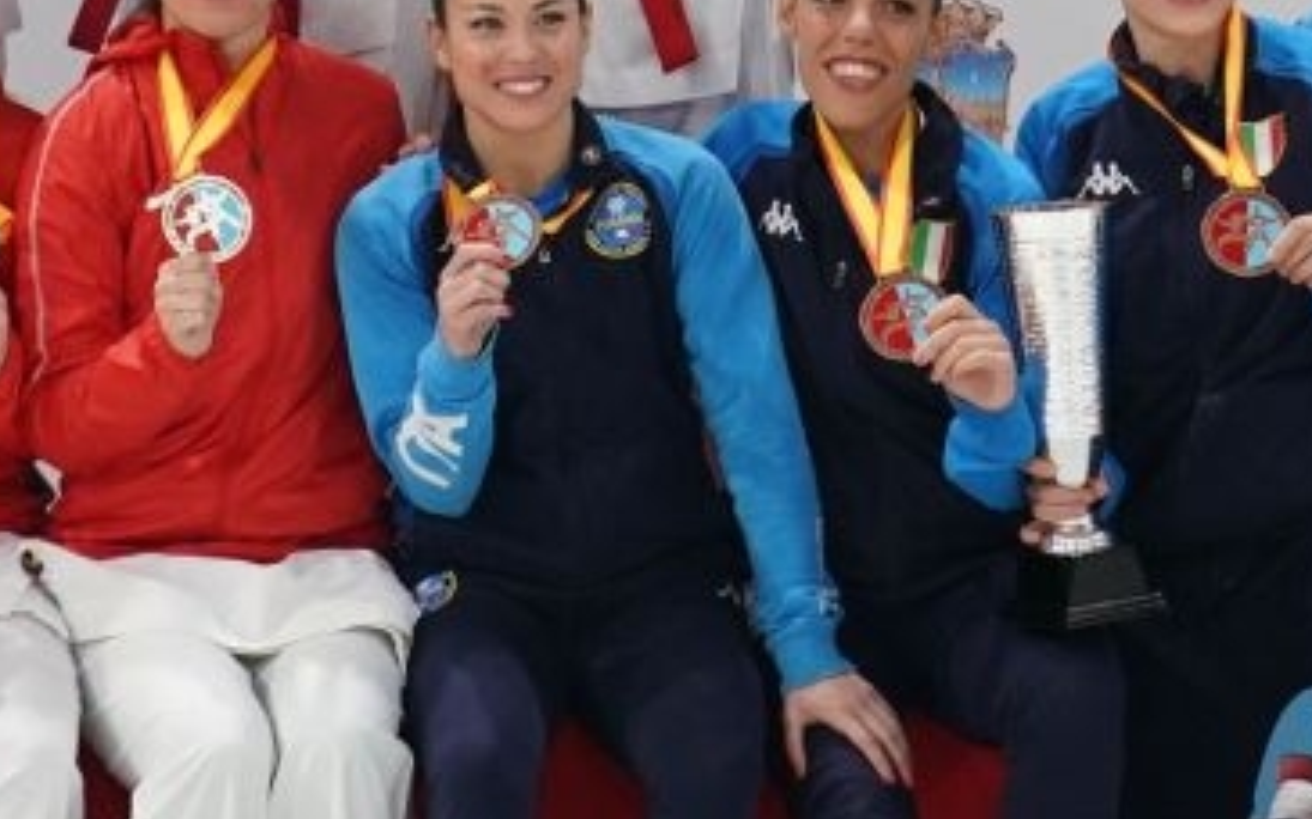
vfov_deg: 7.4
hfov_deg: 11.9
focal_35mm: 176
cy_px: 83
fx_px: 6292
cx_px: 543
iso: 1000
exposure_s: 1/250
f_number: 2.8
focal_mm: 35
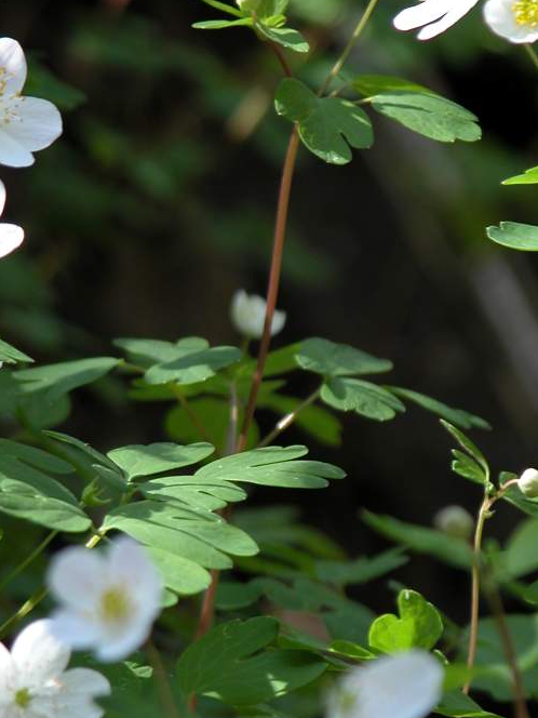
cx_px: 223
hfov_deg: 2.8
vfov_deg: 3.7
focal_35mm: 540
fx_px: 11190
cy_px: 462
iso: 100
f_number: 4.2
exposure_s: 1/58.3
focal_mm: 71.2
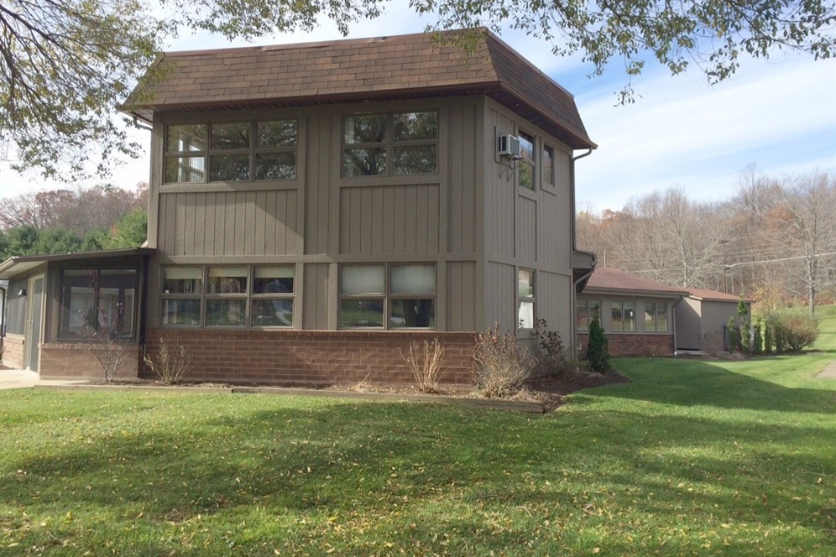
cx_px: 407
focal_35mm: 31
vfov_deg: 42.3
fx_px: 720
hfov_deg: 60.3
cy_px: 264
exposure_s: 1/1109
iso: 32
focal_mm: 4.15
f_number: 2.2
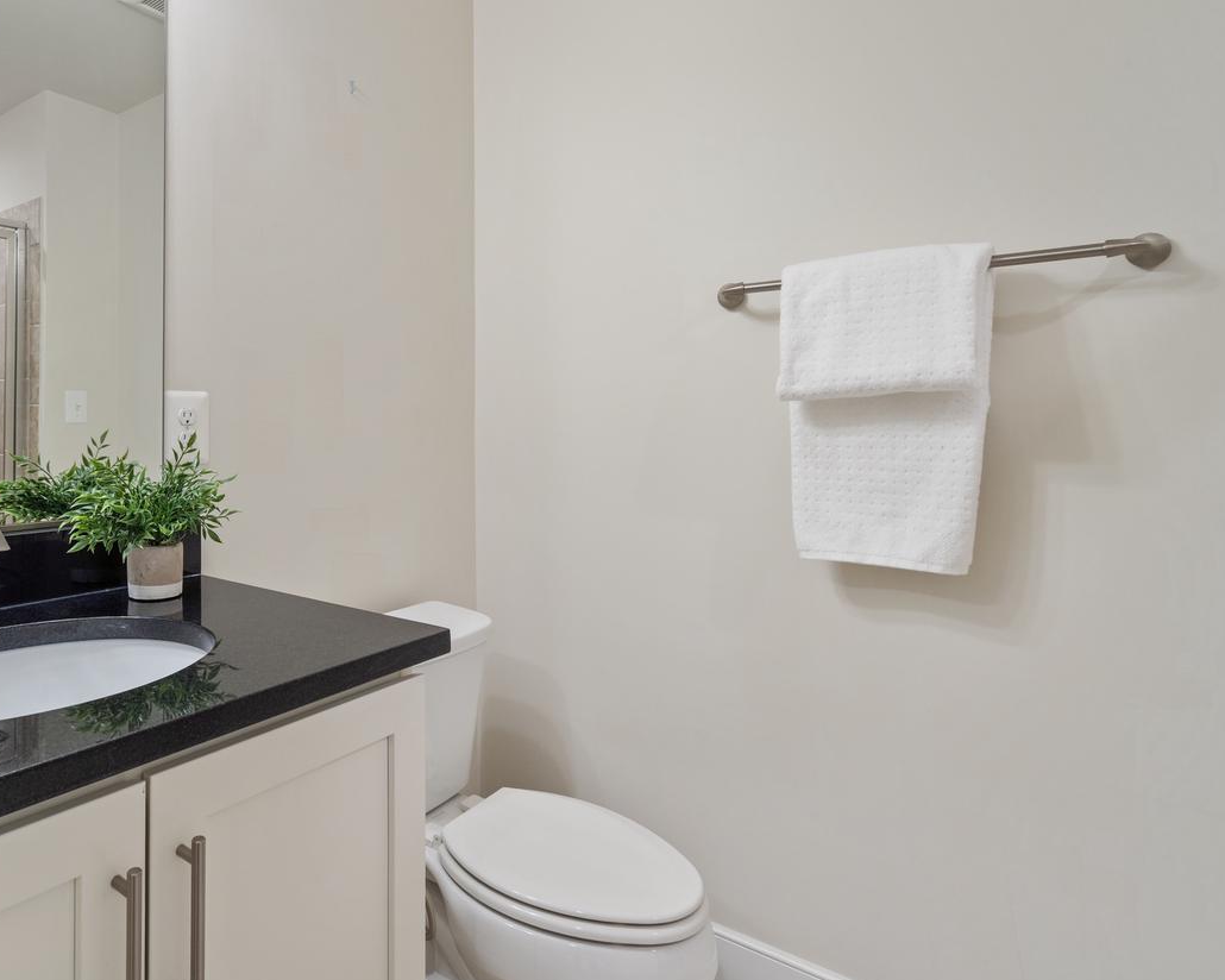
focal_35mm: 21
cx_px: 420
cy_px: 417
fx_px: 761
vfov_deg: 65.2
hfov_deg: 75.5
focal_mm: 16
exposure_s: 1/4
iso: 100
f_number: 8
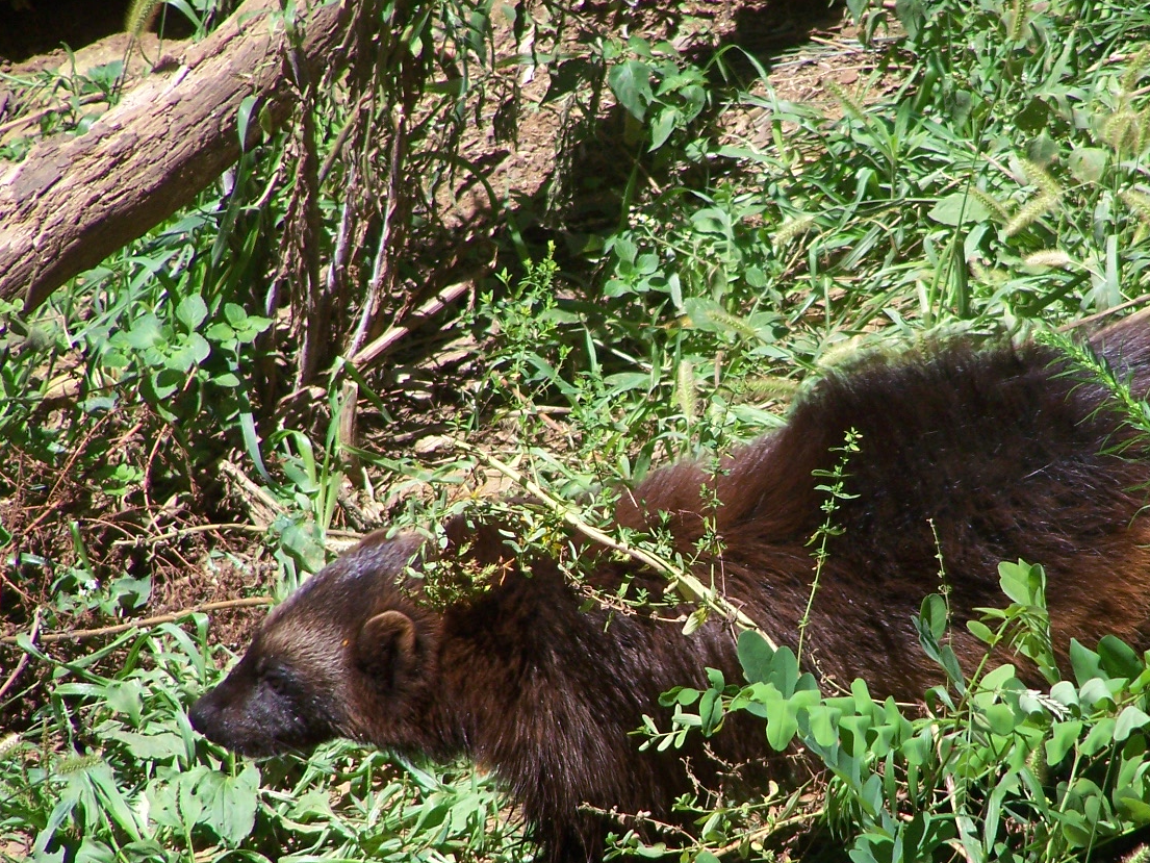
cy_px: 543
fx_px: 18274
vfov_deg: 2.7
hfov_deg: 3.6
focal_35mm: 550
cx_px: 829
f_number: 3.7
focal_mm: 63
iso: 80
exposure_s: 1/500
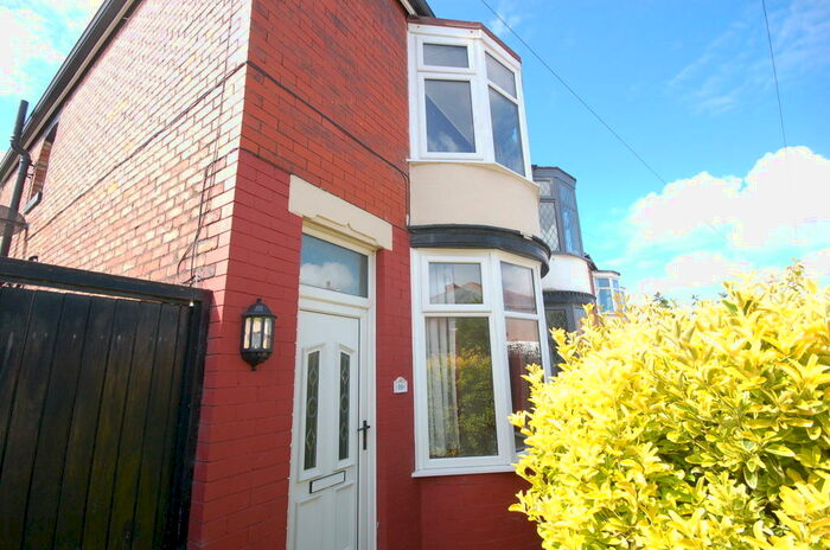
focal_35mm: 15
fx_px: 345
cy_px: 275
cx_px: 415
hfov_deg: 100.5
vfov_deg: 77.1
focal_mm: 10
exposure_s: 1/320
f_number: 9
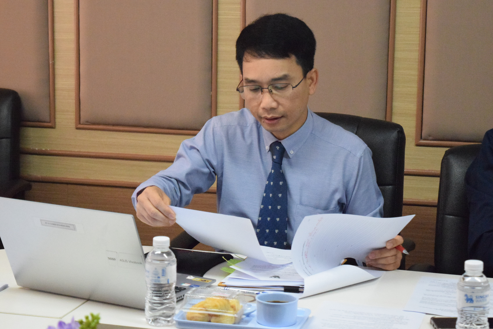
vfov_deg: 17.5
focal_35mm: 78
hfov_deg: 26.0
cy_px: 164
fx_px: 1068
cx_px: 246
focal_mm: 52
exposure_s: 1/400
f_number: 5.6
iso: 12800
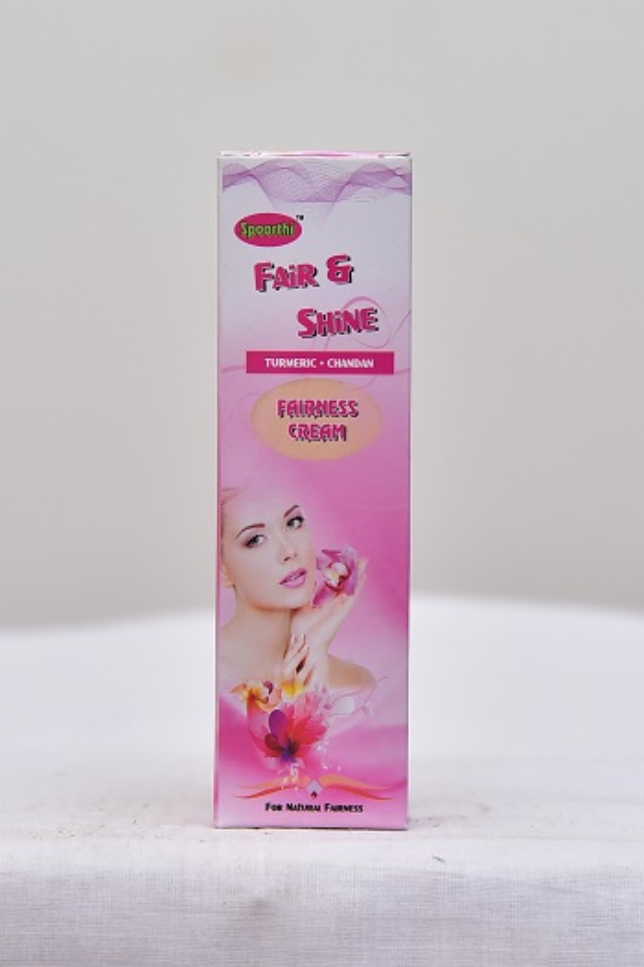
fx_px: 2203
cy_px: 484
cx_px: 322
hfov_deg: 16.6
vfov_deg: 24.8
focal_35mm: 82
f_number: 4.5
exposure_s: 1/125
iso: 1600
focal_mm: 82
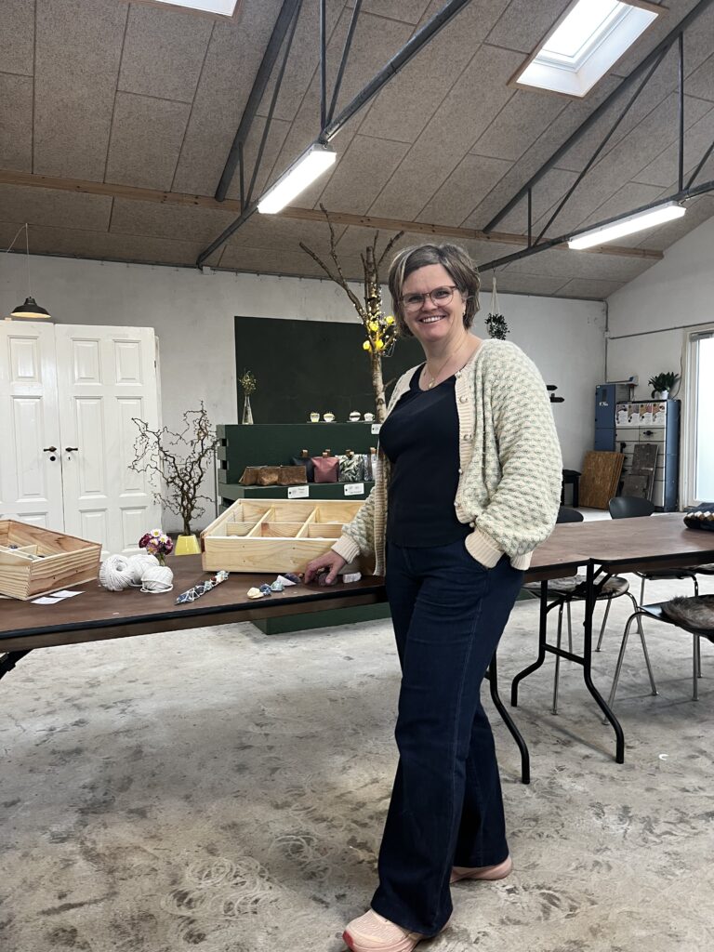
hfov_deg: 53.1
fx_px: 715
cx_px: 357
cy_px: 476
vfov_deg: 67.3
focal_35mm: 26
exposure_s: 1/50
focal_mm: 5.1
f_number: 1.6
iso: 80
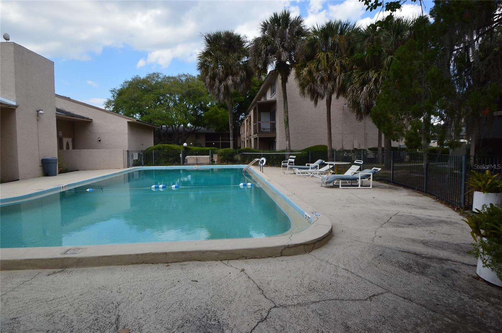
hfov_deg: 92.5
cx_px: 251
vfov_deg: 69.5
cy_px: 166
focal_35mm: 17
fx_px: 240
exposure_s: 1/400
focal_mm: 11.5
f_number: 11
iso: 400
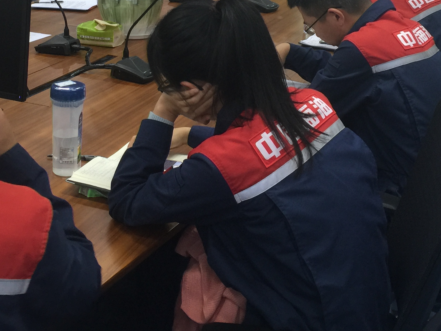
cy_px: 5
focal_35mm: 61
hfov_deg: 31.6
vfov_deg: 23.1
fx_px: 777
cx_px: 180
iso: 50
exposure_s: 1/17
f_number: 2.2
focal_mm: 4.15
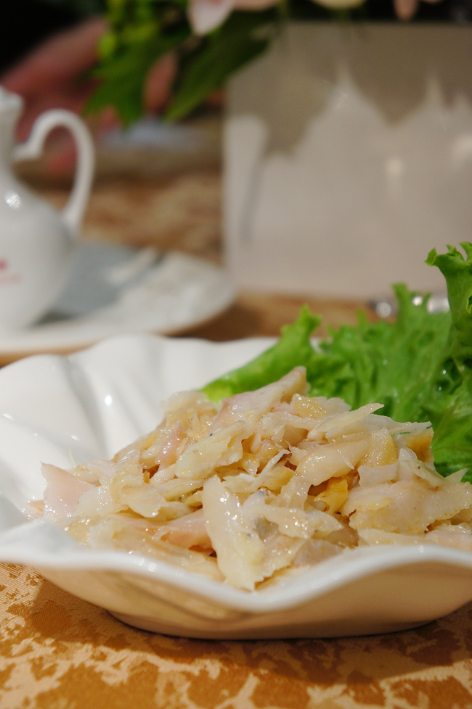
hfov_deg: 16.5
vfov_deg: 24.6
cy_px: 354
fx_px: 1626
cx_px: 236
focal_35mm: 82
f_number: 5.6
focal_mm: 55
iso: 400
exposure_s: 1/13
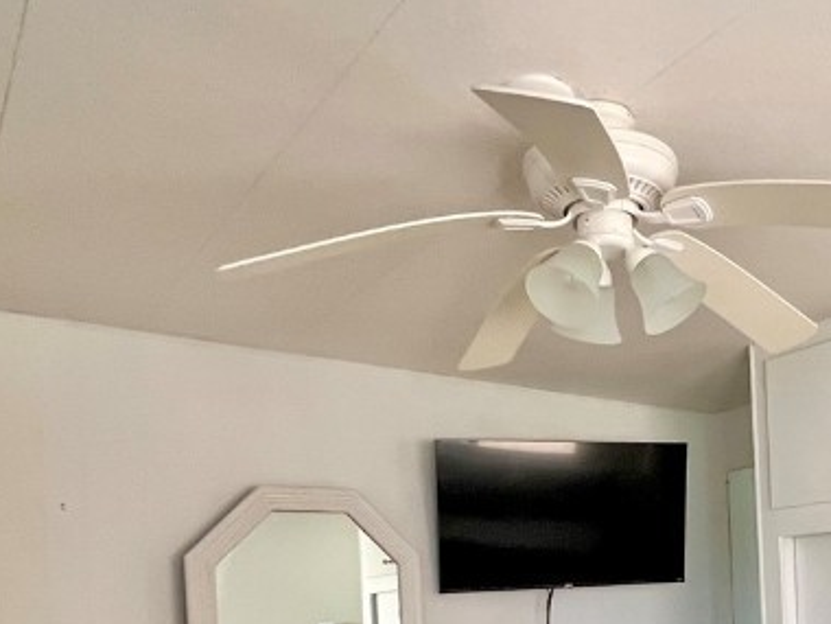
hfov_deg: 48.9
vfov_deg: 36.9
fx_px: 840
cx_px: 691
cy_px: 609
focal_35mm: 35
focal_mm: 1.57
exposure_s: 1/60
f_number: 1.8
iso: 400
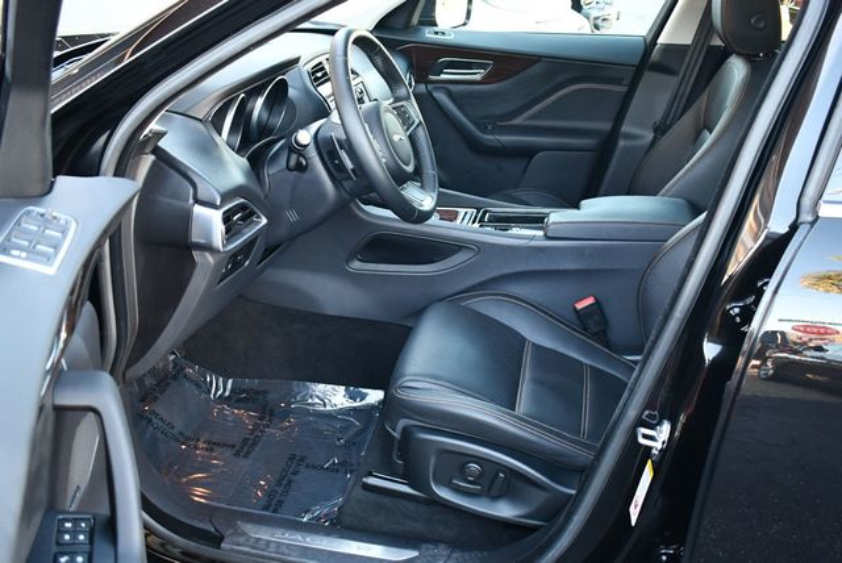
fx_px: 843
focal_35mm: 36
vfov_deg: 36.9
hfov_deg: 53.1
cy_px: 282
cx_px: 421
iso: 1000
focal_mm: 18
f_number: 3.5
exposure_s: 1/125
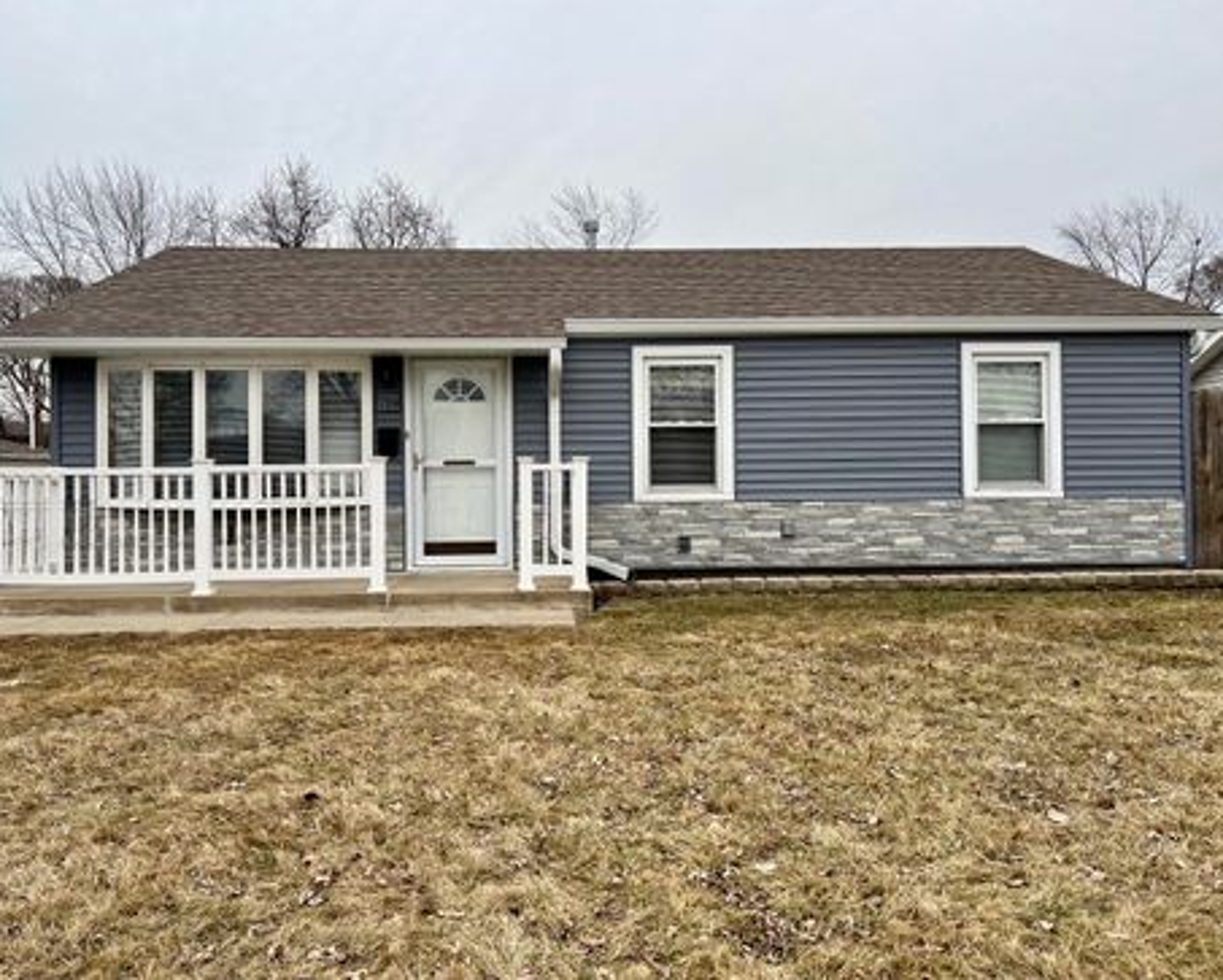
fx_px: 1014
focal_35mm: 28
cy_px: 477
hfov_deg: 62.1
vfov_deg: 51.6
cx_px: 578
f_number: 1.5
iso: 50
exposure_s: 1/411
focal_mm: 5.7
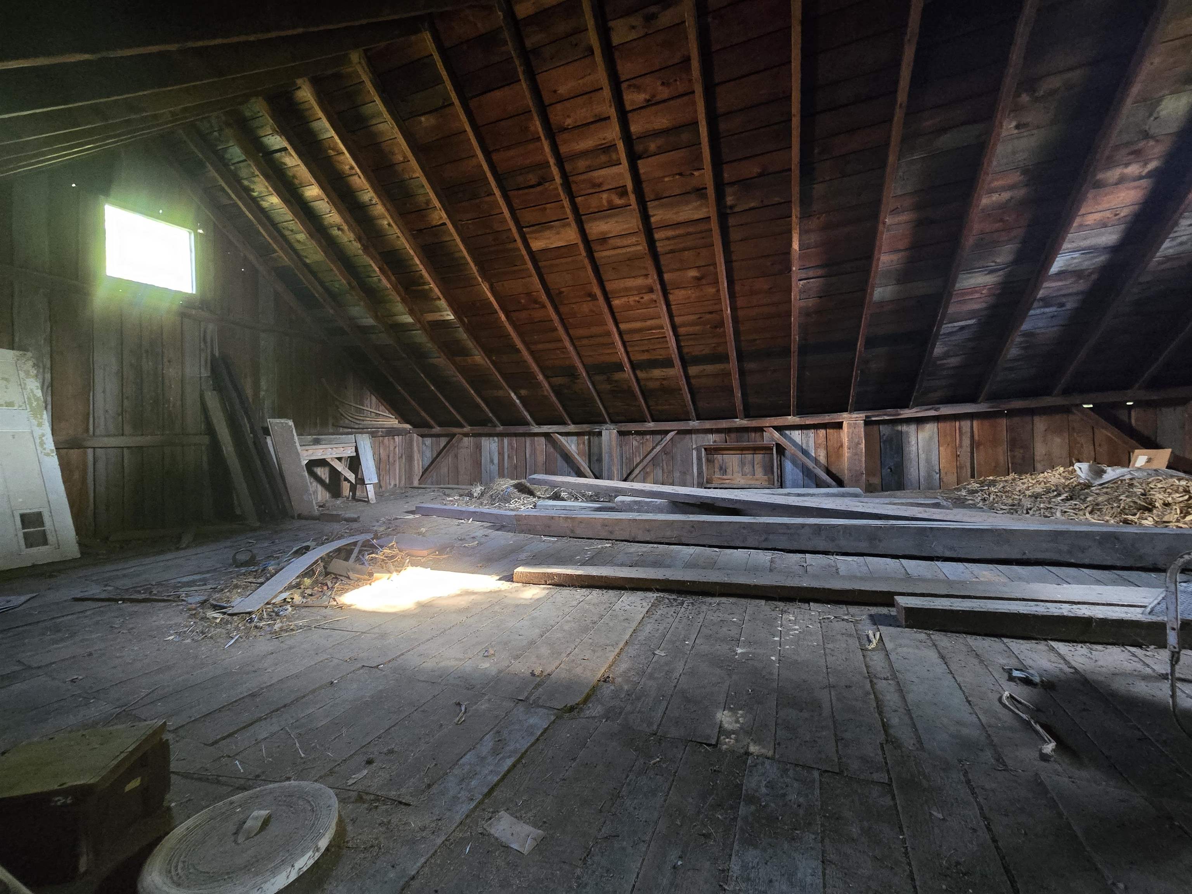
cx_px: 596
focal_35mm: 13
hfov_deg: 106.2
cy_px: 447
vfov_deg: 89.9
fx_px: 448
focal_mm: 2.2
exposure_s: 1/24
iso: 1250
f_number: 2.2
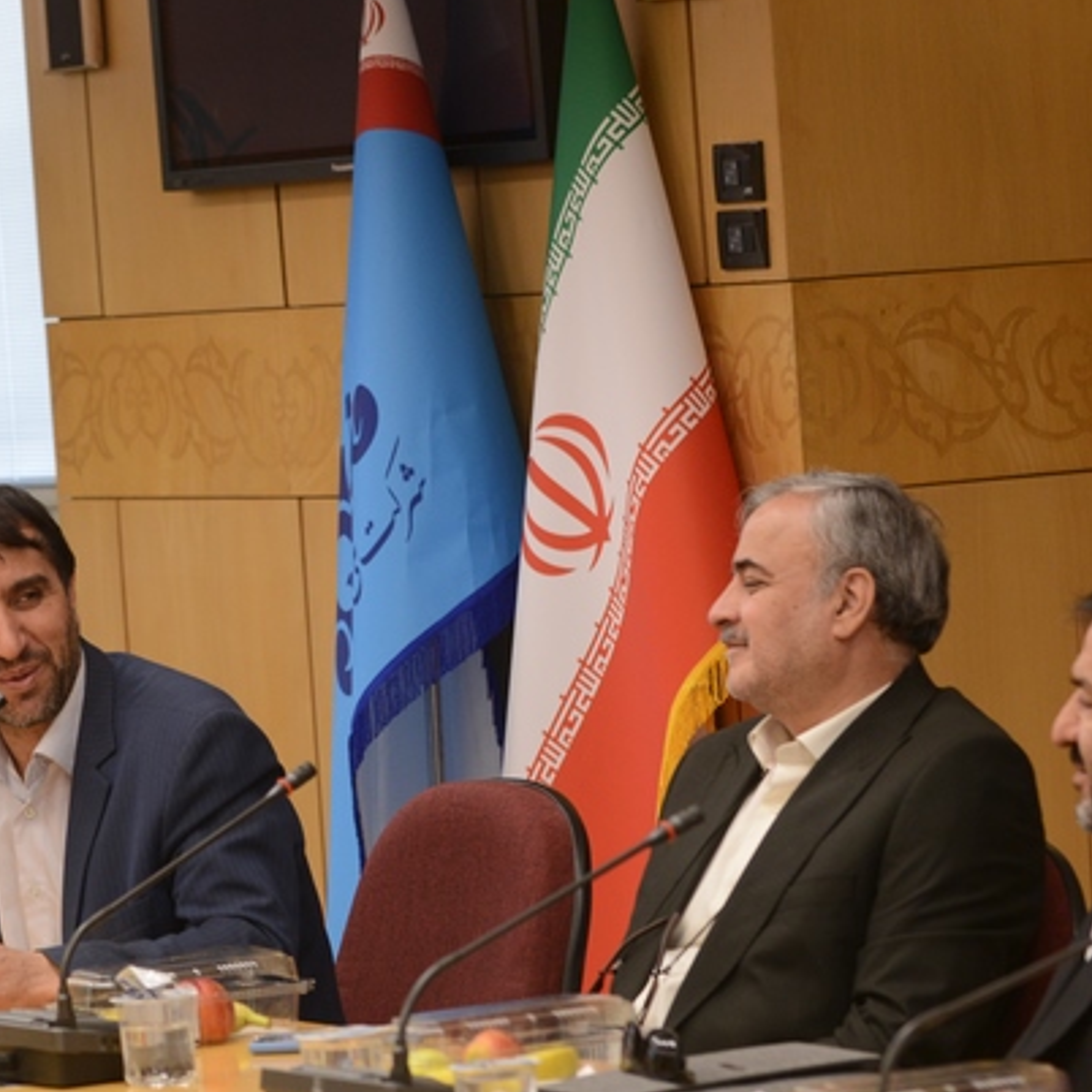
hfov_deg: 8.8
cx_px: -16
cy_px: 608
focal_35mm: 198
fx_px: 7067
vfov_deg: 8.8
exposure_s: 1/100
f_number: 4
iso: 640
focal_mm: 78
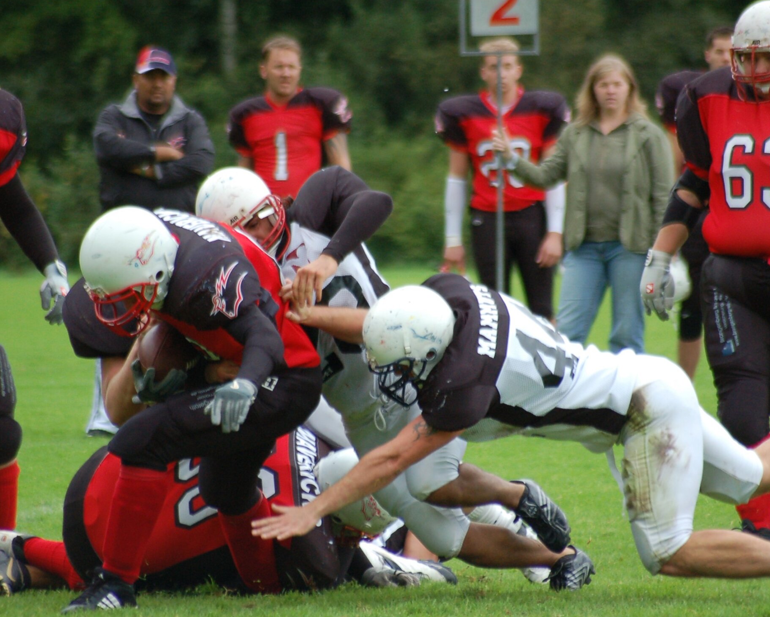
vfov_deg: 3.0
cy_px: 308
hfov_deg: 3.8
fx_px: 11624
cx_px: 411
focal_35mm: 510
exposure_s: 1/500
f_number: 5.6
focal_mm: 300
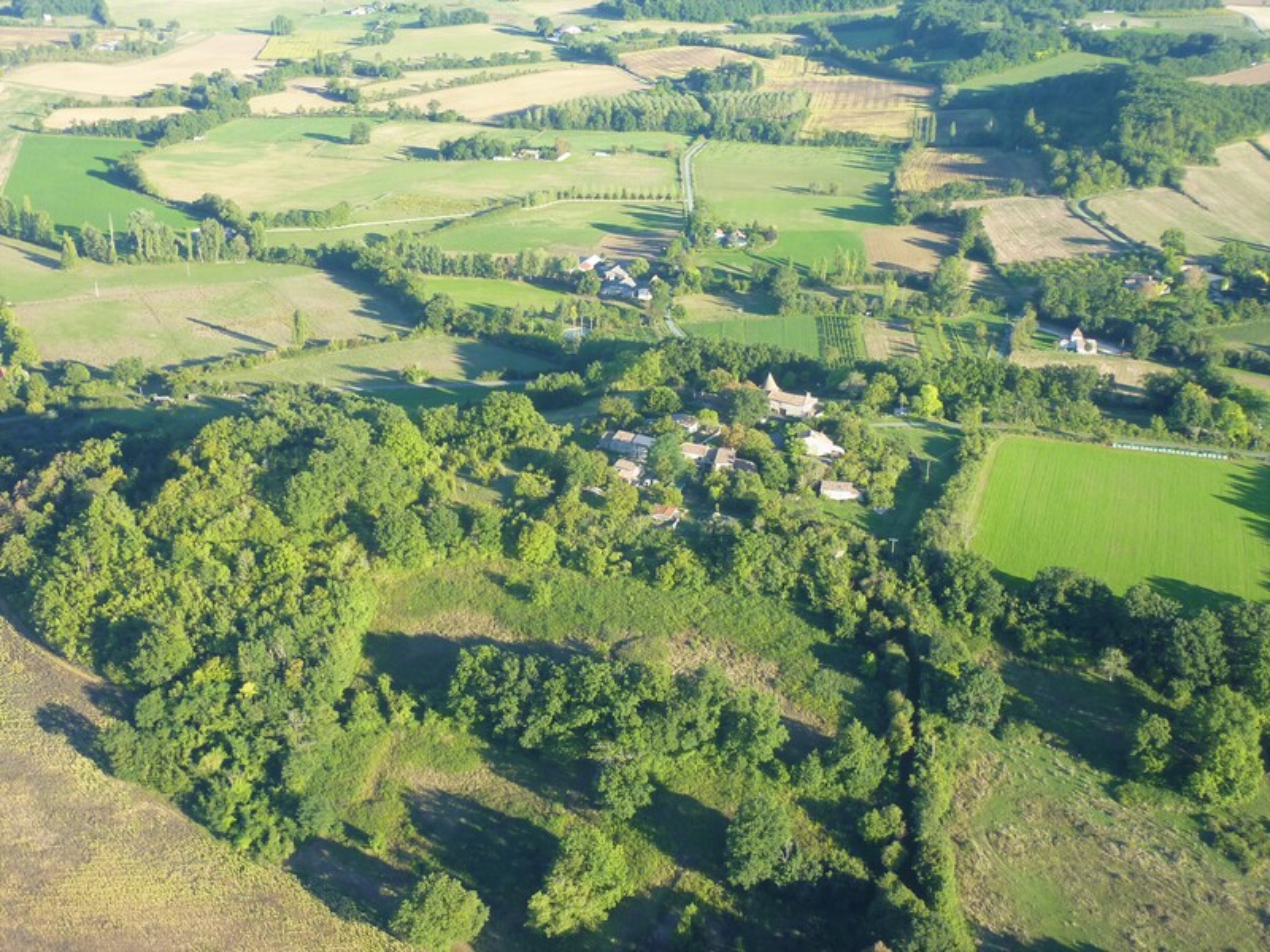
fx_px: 1541
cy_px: 476
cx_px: 635
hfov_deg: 44.8
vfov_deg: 34.3
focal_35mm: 42
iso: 160
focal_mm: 6.9
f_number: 4
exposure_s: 1/250
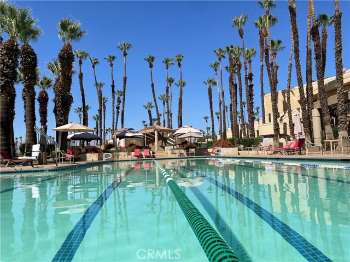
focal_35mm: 26
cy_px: 131
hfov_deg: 67.3
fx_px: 263
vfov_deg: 53.1
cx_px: 175
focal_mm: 4.2
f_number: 1.6
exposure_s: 1/5051
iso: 32
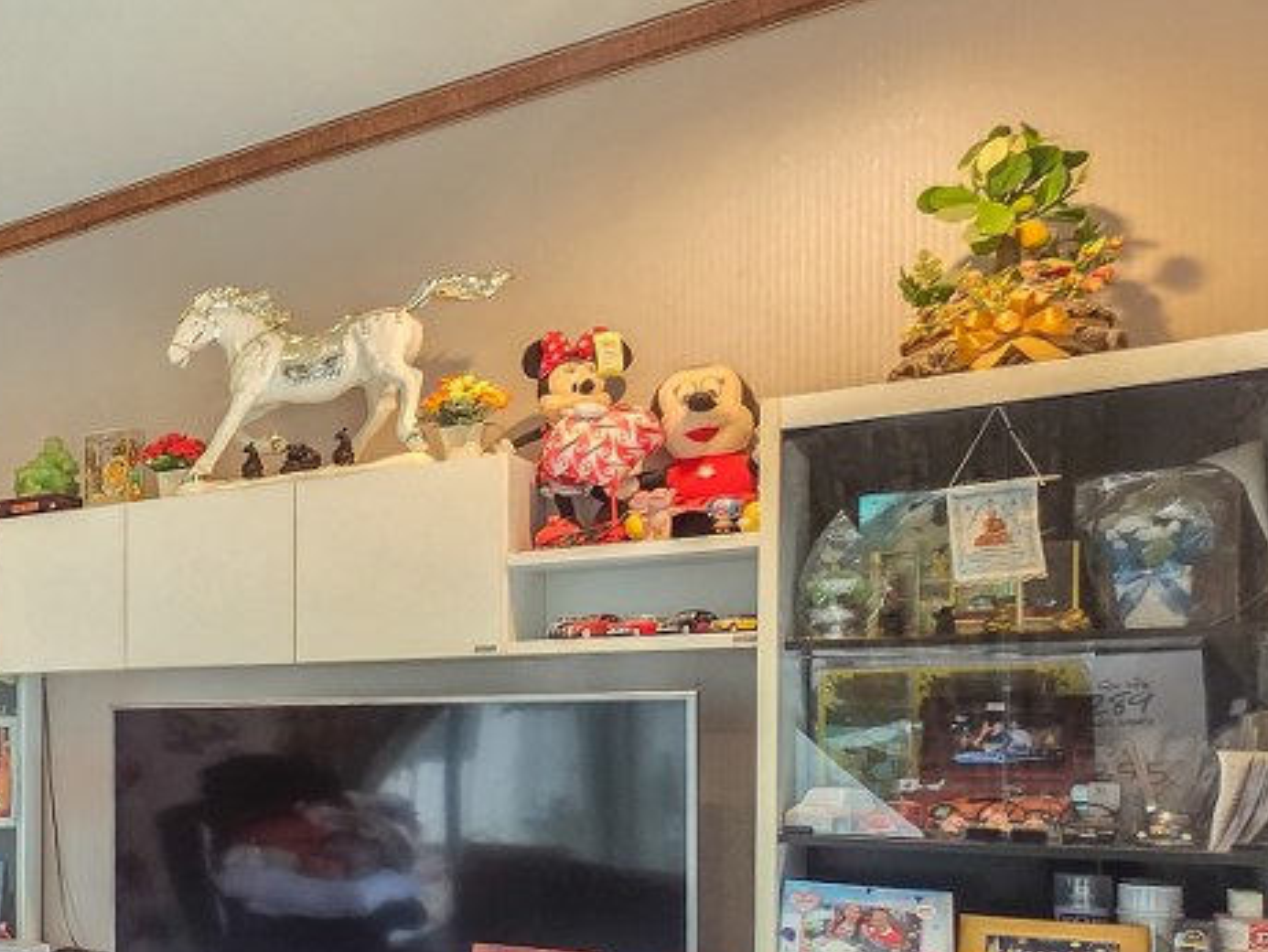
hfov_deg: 39.4
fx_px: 1173
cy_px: 794
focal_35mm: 32
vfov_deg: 41.8
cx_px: -281
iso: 50
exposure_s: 1/730
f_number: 2.2
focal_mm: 2.2
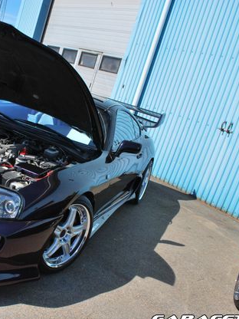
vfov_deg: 46.8
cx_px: 38
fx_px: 368
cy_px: 163
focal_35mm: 40
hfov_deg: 34.5
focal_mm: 18
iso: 100
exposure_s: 1/320
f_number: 9
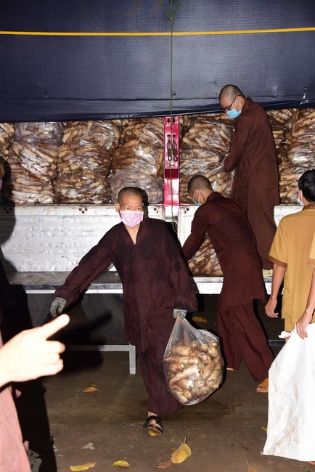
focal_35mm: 52
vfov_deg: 38.2
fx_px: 682
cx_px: 158
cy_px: 236
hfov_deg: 26.0
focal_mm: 52
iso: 1250
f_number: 6.3
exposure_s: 1/160
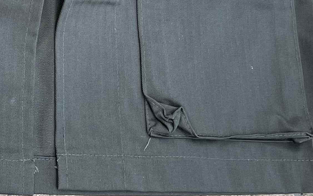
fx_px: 845
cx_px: -54
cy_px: -194
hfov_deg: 19.8
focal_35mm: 99
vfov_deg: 11.8
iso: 32
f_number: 1.6
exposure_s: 1/301
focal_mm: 4.2
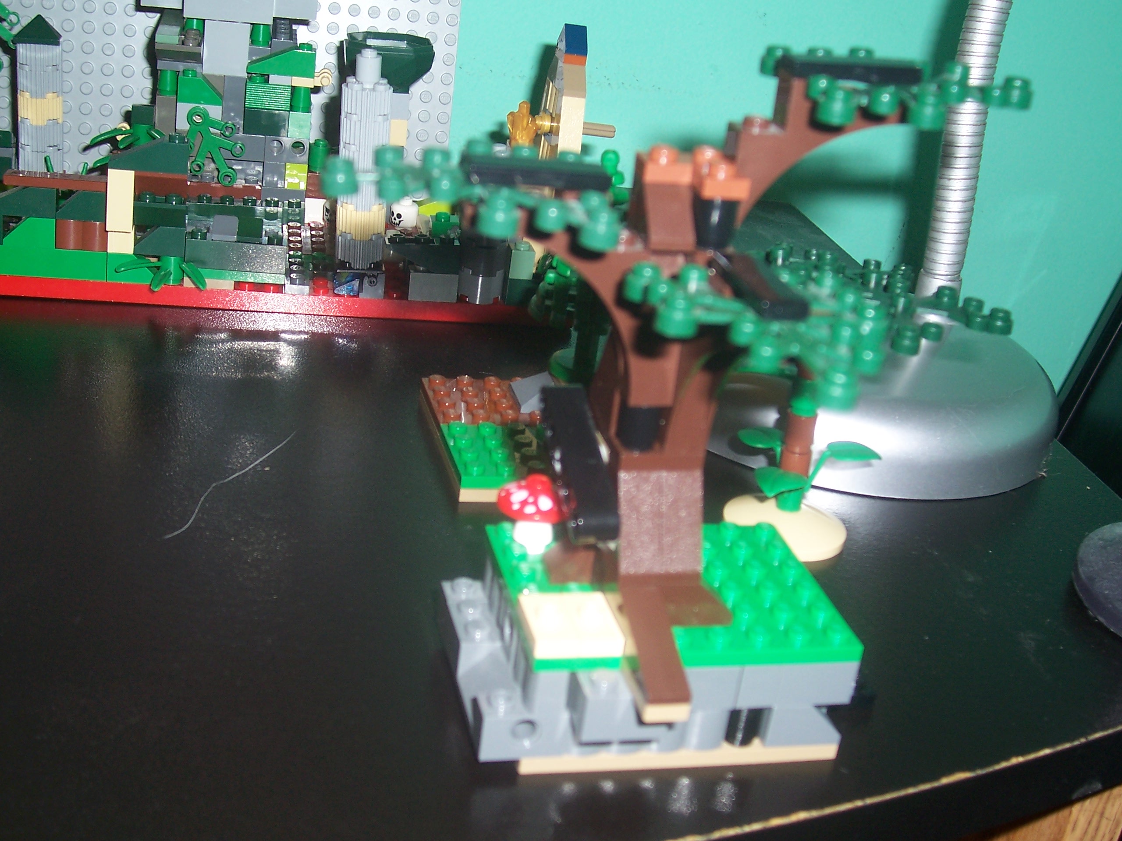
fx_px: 1361
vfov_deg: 34.3
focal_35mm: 42
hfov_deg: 44.8
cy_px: 420
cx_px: 561
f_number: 3
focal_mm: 7
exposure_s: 1/60
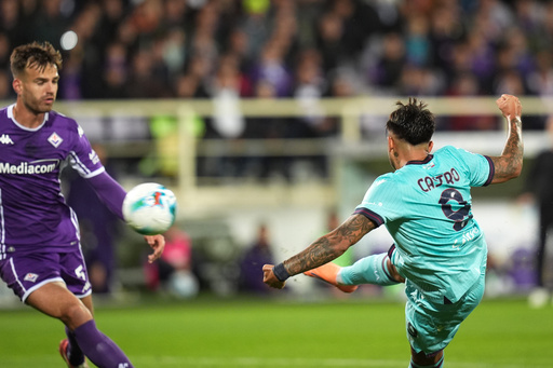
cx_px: 276
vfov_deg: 3.4
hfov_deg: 5.2
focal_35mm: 400
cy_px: 184
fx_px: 6142
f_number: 3.2
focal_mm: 400
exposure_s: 1/1600
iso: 2500
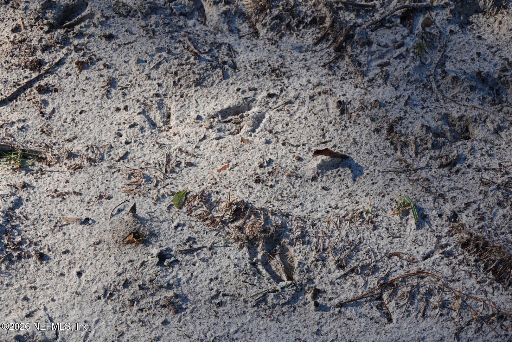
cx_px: 256
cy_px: 171
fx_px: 1181
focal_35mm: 83
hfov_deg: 24.5
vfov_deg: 16.5
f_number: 4
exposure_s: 1/400
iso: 100
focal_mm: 30.5
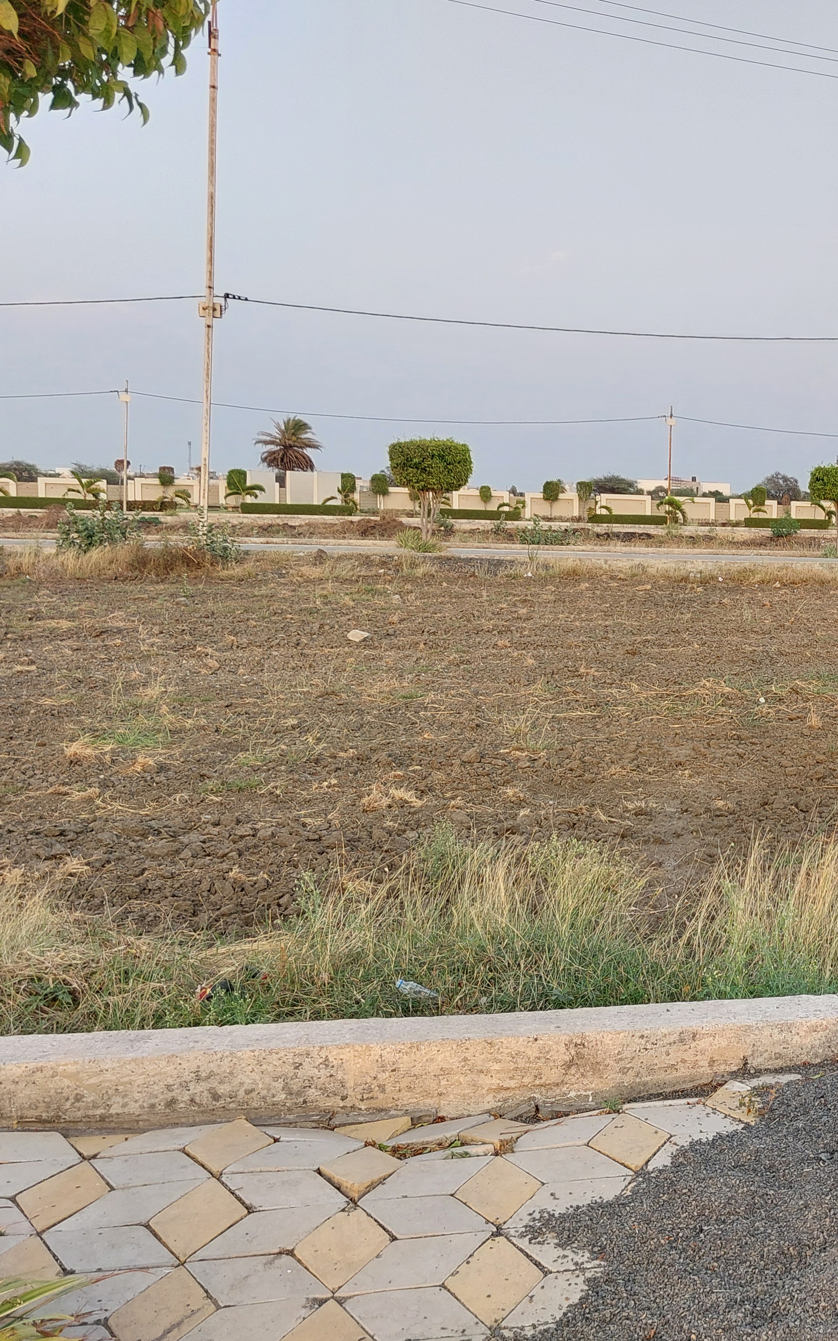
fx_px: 1571
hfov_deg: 28.4
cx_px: 800
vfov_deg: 46.2
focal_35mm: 43
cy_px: 678
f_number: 1.8
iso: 32
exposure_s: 1/100
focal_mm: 4.6
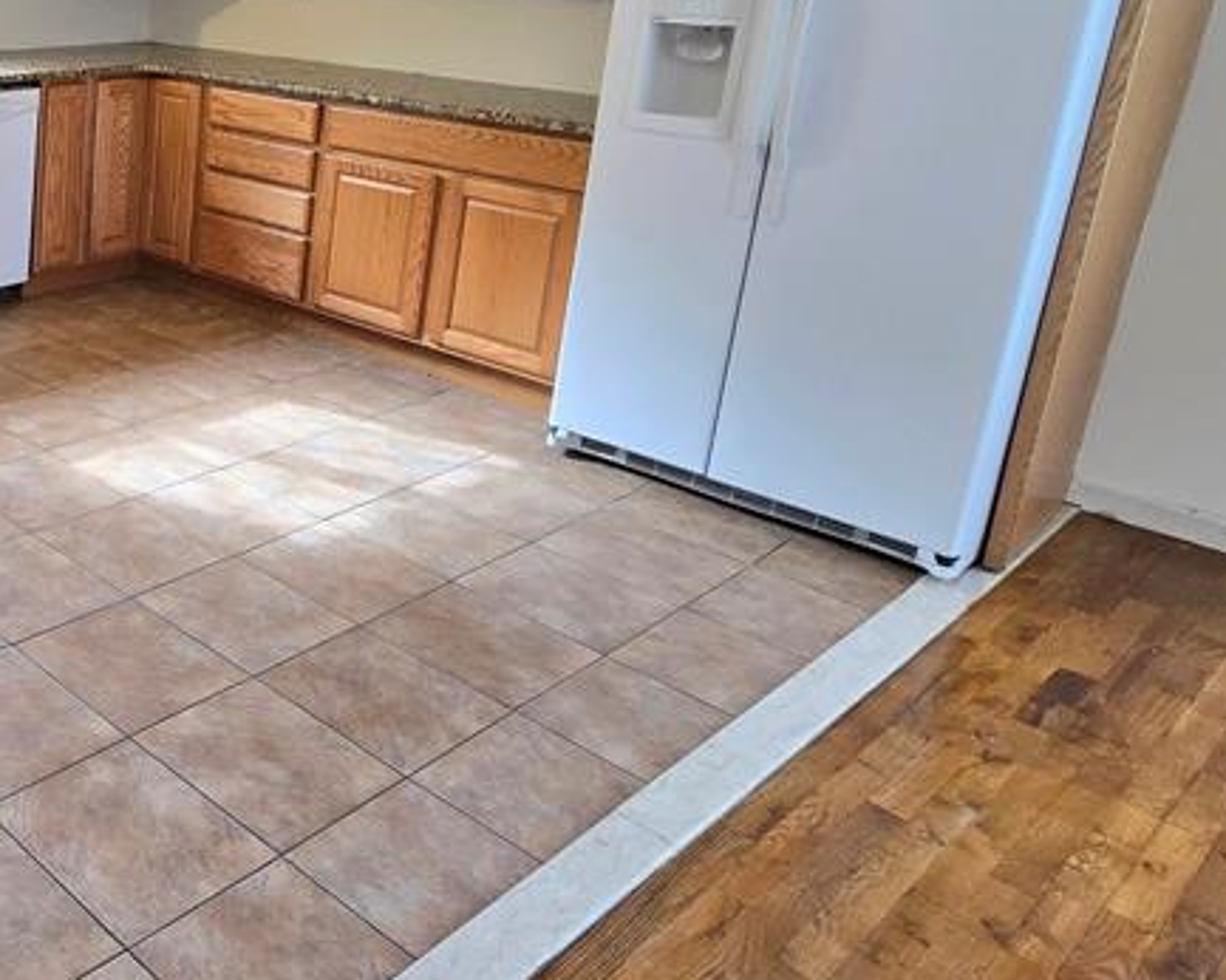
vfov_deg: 46.3
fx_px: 1088
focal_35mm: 30
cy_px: 215
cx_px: -139
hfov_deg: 44.2
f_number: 2.2
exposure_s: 1/60
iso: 125
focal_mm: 2.2
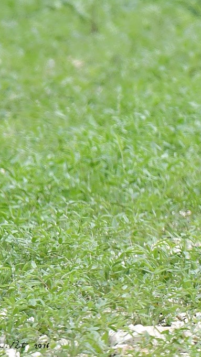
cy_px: 178
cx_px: 239
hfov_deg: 1.0
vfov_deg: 1.8
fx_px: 11201
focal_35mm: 1182
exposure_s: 1/1000
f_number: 8
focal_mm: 500
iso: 400
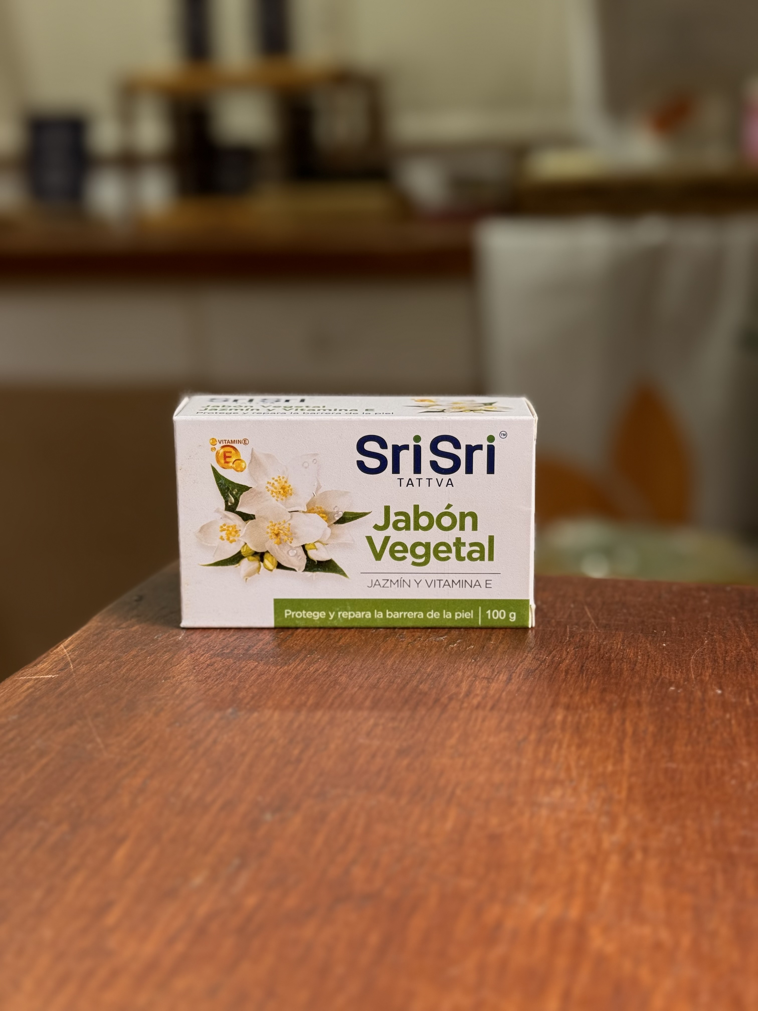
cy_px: 506
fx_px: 1401
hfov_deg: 30.3
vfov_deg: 39.7
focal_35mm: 48
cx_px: 379
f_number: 1.78
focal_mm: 6.76
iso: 64
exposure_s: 1/50
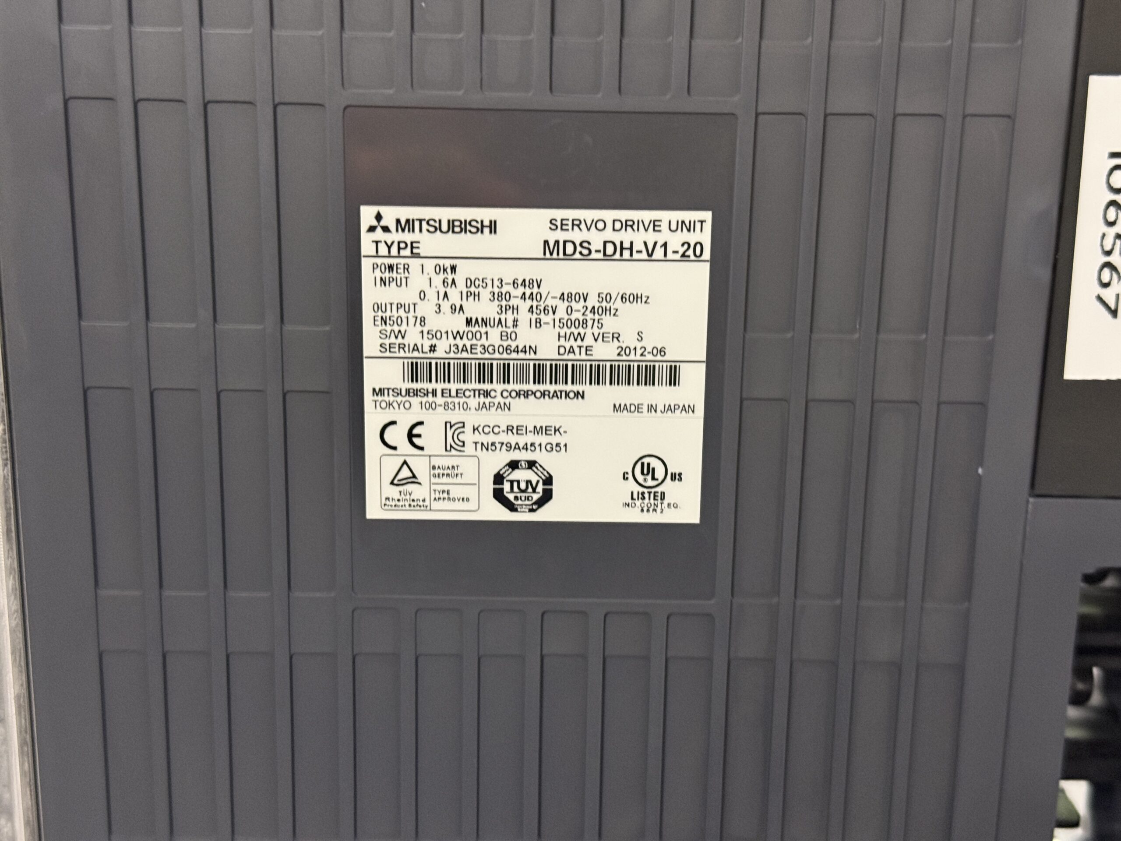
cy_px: 420
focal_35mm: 48
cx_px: 560
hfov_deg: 39.7
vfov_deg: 30.3
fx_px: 1554
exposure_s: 1/33
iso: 500
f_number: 1.78
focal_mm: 6.76
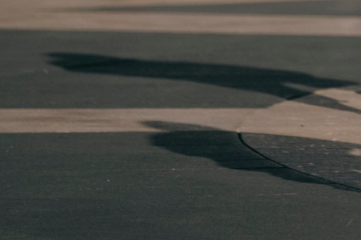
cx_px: 589
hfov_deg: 2.7
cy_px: -146
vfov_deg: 1.8
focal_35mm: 749
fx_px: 7510
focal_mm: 200
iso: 160
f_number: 2.8
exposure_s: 1/8000
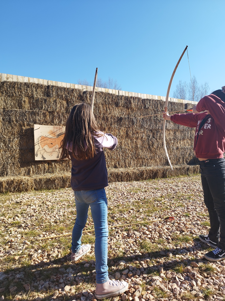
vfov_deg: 71.6
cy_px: 150
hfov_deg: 56.8
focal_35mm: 24
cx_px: 112
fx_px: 208
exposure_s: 1/490
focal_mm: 5.89
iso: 50
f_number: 1.89
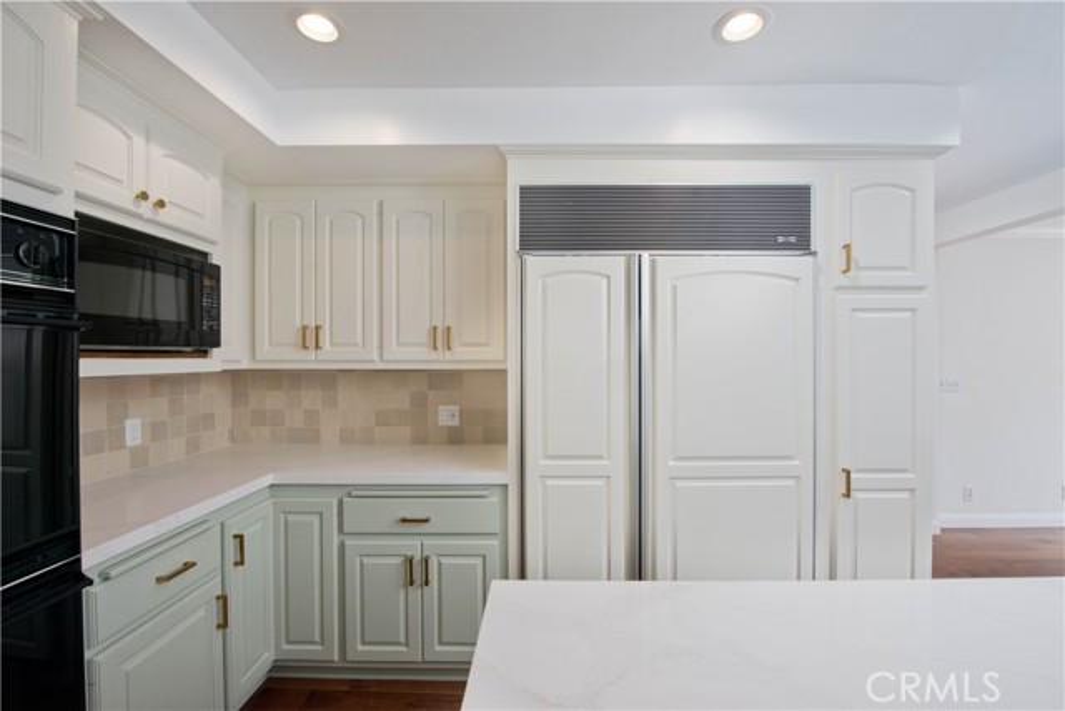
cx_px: 532
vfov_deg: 77.4
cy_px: 356
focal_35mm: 15
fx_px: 444
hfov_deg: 100.4
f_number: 6.3
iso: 1250
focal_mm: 15
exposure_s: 1/500
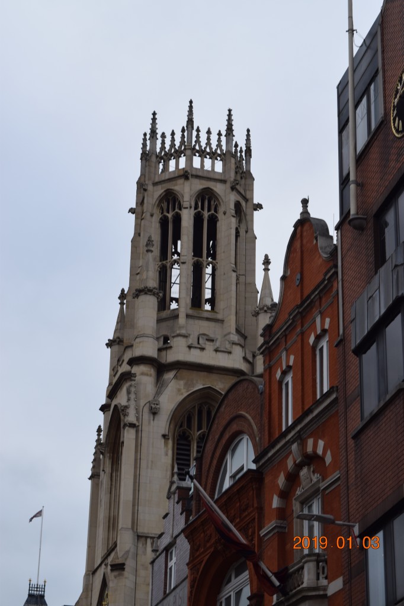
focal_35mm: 78
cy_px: 303
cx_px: 202
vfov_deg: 26.0
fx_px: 1314
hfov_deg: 17.5
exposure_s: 1/250
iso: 320
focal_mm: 52
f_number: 8
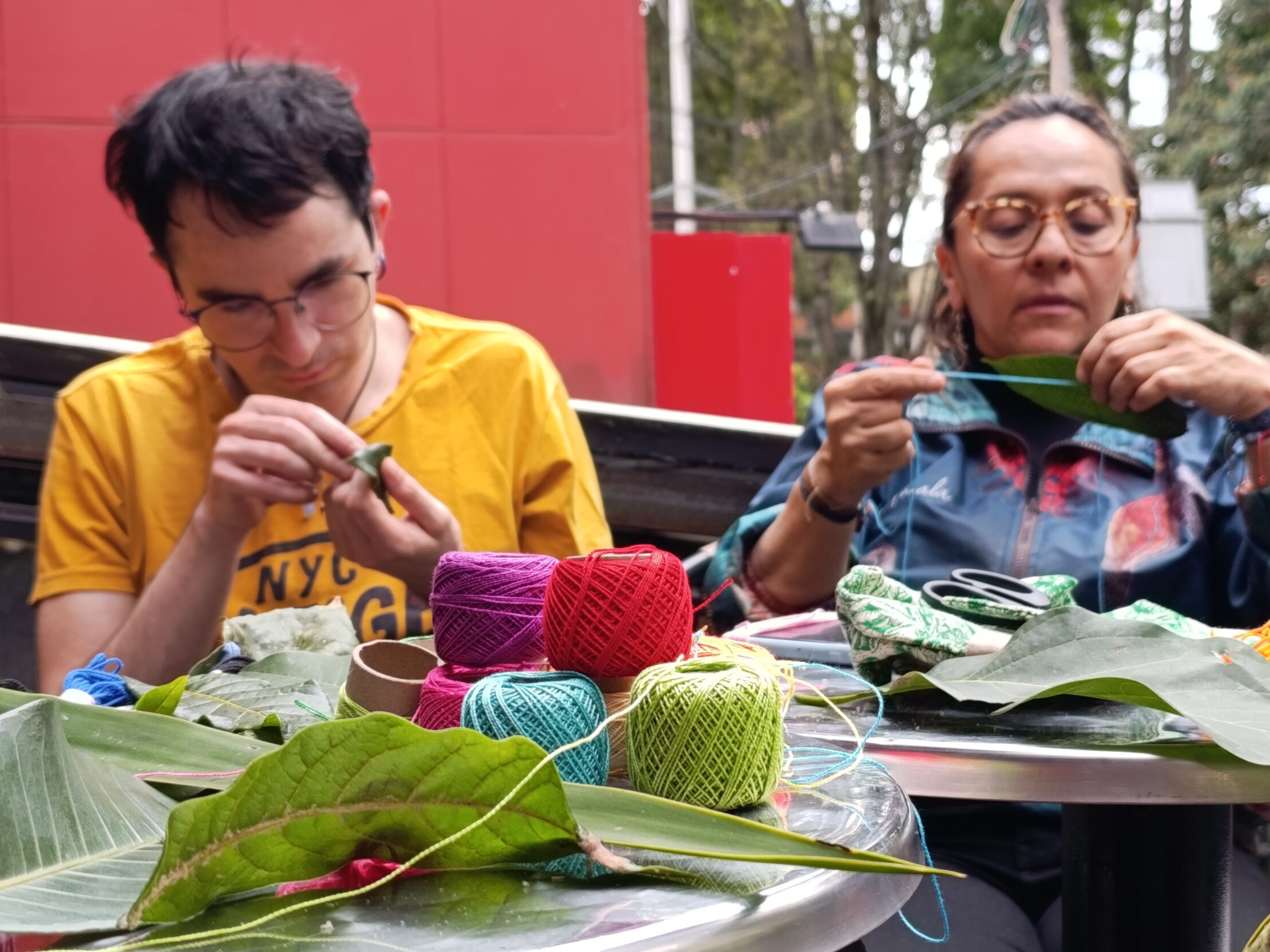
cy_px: 464
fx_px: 1945
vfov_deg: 27.5
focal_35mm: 53
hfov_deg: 36.1
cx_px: 695
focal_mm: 6.14
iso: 125
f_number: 1.6
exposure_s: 1/120
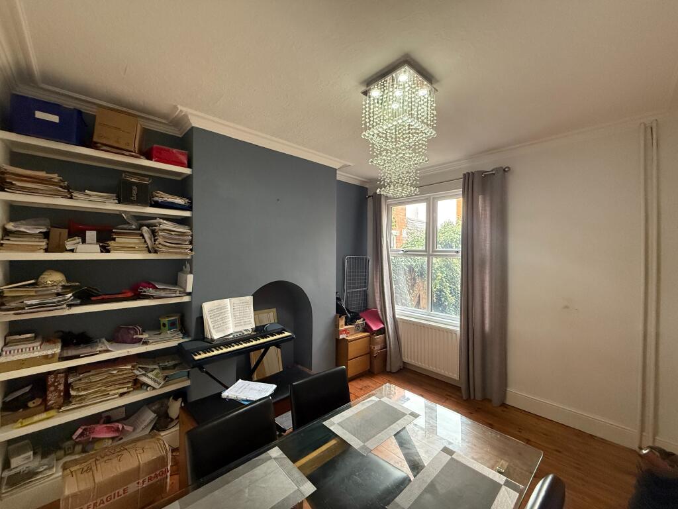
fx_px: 274
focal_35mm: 14
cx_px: 339
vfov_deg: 85.7
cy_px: 254
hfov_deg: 102.1
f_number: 2.2
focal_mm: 2.22
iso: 640
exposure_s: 1/100
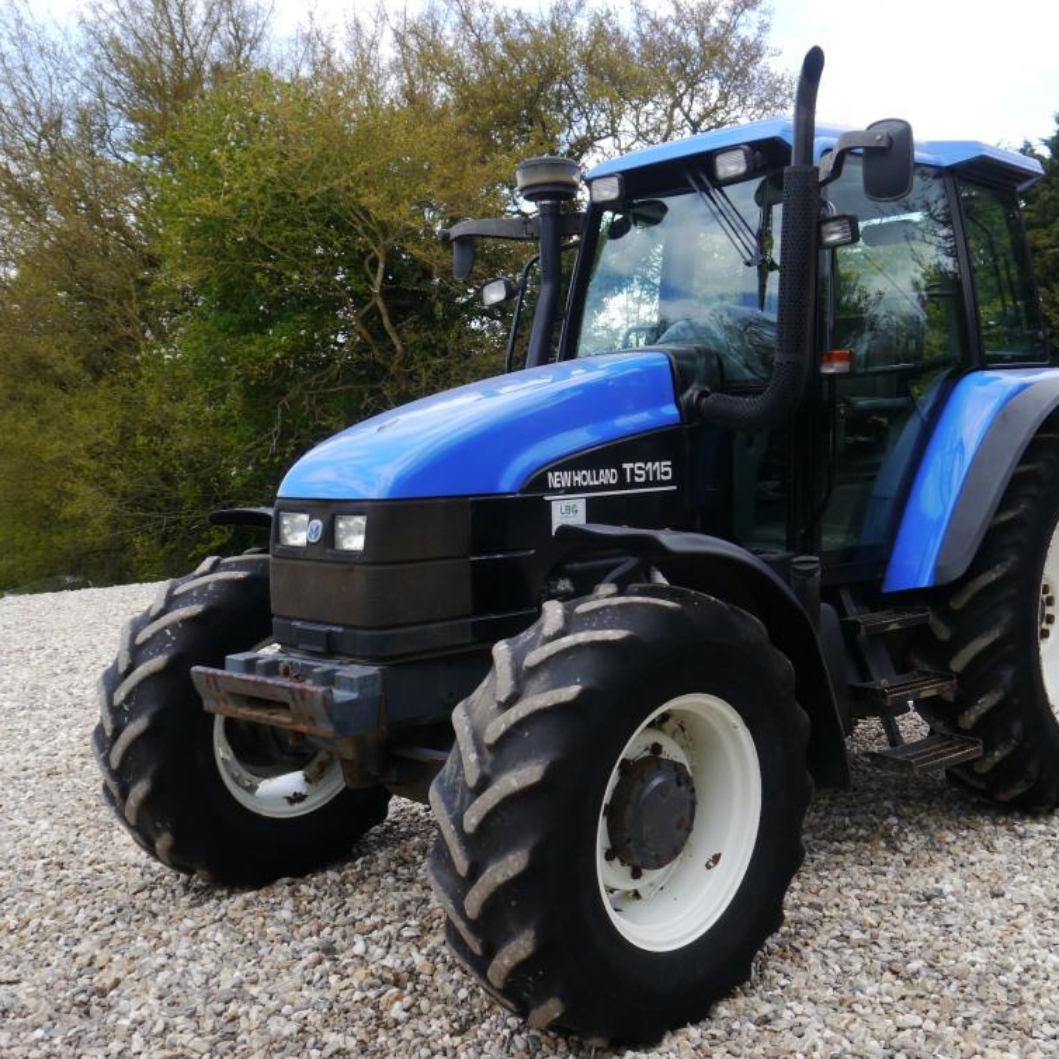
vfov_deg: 46.0
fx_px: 1246
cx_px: 615
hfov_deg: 45.9
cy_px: 535
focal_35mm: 36
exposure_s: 1/250
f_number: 5.6
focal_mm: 15
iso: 160
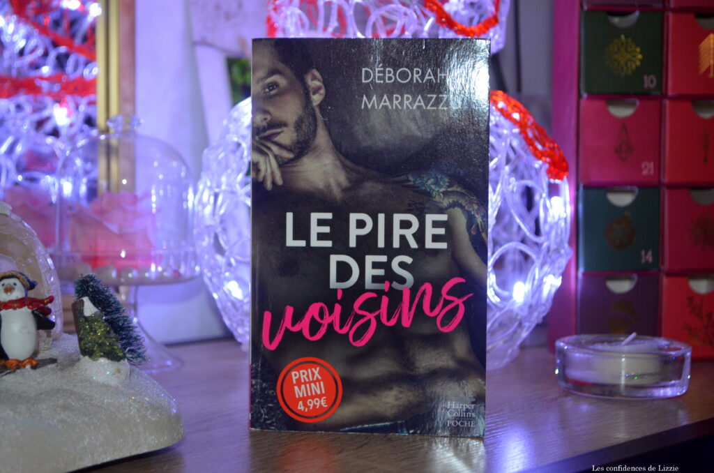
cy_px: 236
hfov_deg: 30.6
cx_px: 357
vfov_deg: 20.5
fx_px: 1306
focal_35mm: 66
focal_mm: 44
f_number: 5.3
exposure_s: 1/60
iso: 1100
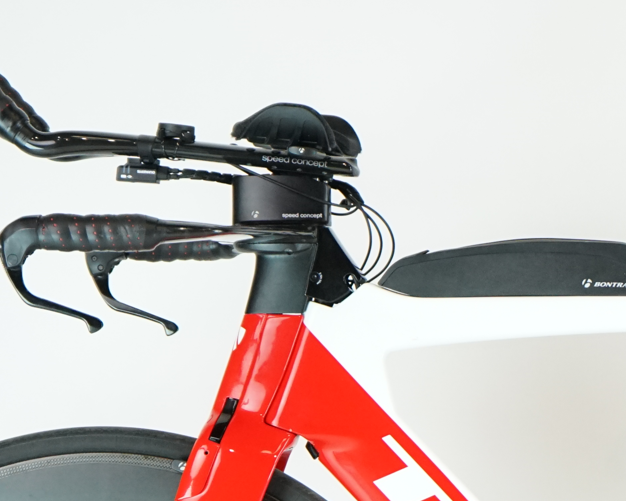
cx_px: 681
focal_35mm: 198
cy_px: 609
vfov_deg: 7.7
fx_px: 3669
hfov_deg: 9.7
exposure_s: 1/200
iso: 2000
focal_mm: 66
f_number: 6.3
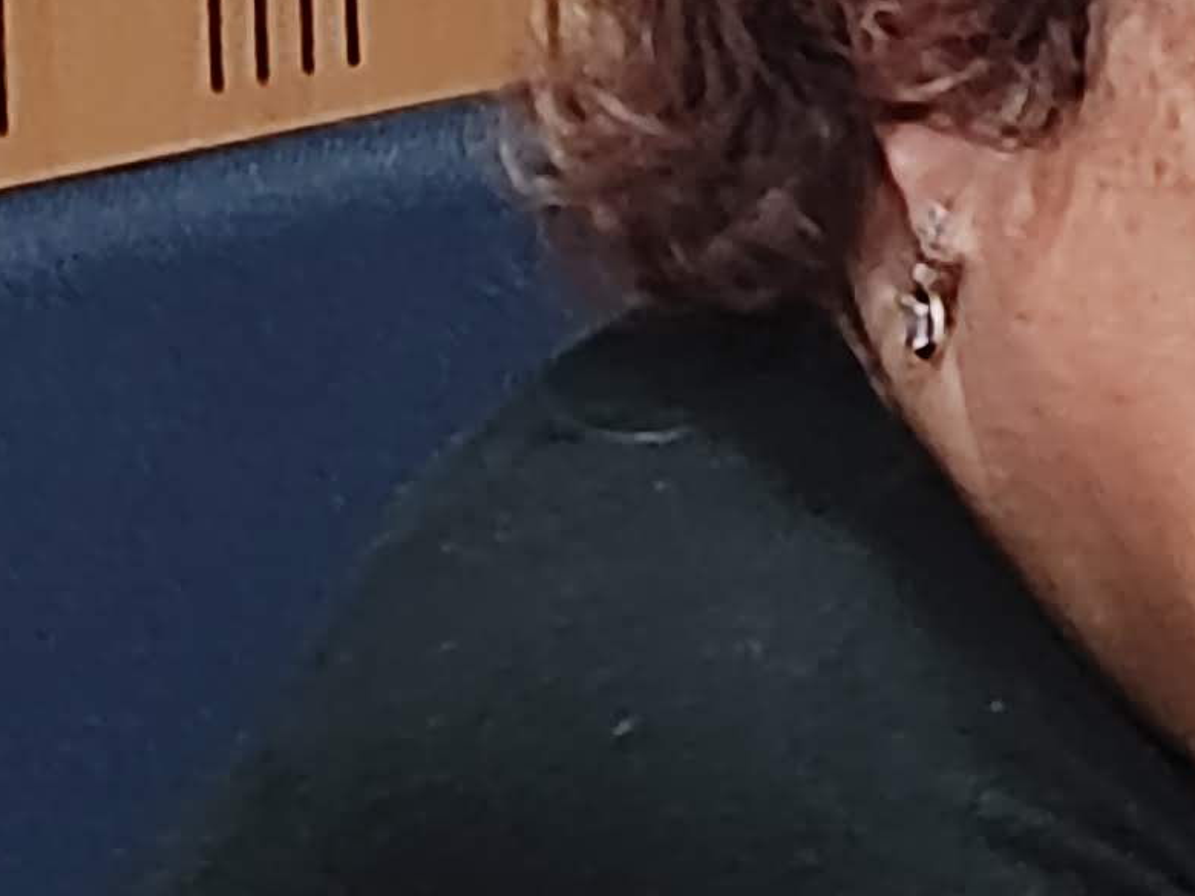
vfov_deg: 4.7
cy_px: 818
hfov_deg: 6.1
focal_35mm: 318
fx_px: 10978
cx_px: 1995
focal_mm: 4.71
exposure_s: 1/50
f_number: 1.79
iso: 157
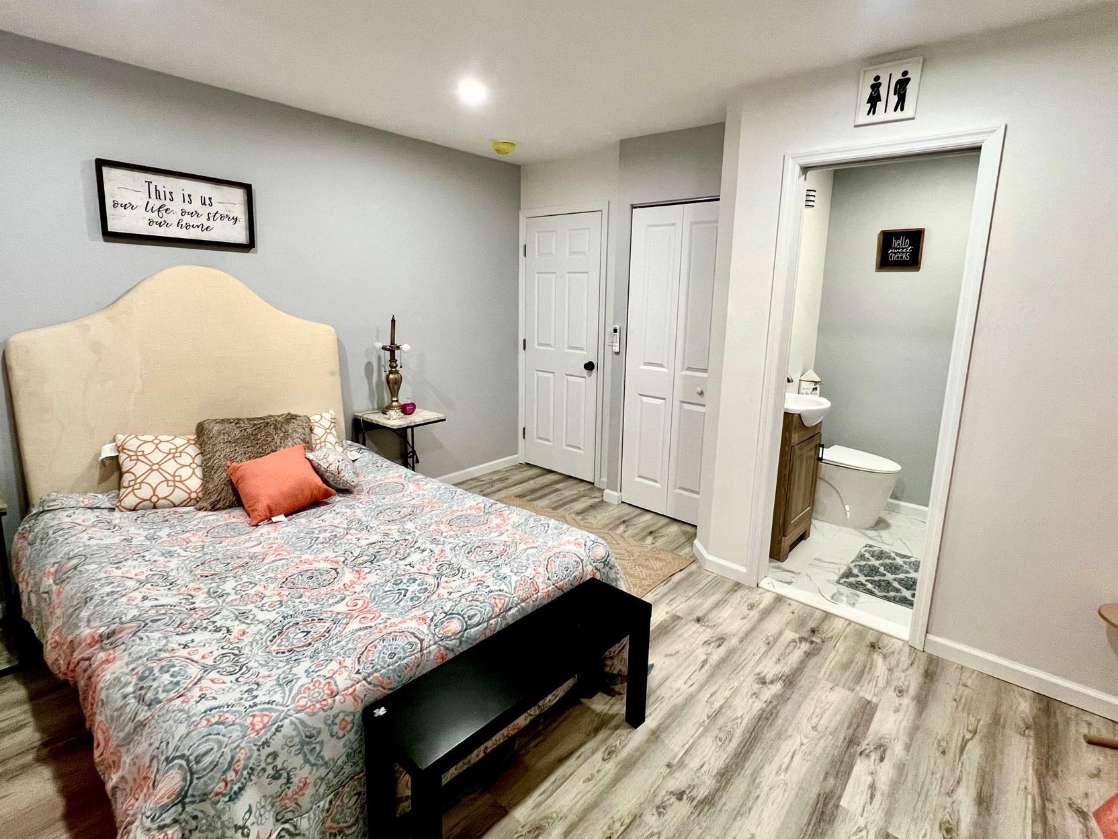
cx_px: 574
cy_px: 393
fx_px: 517
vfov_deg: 78.0
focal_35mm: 16
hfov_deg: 94.5
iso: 160
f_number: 1.8
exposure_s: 1/60
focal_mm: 1.57
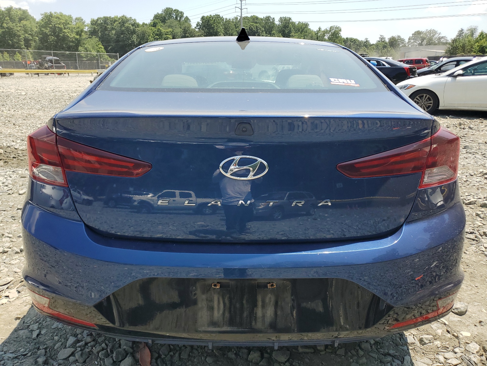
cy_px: 183
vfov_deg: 53.1
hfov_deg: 67.3
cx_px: 244
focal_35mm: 26
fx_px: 366
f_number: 1.5
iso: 50
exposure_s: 1/2000
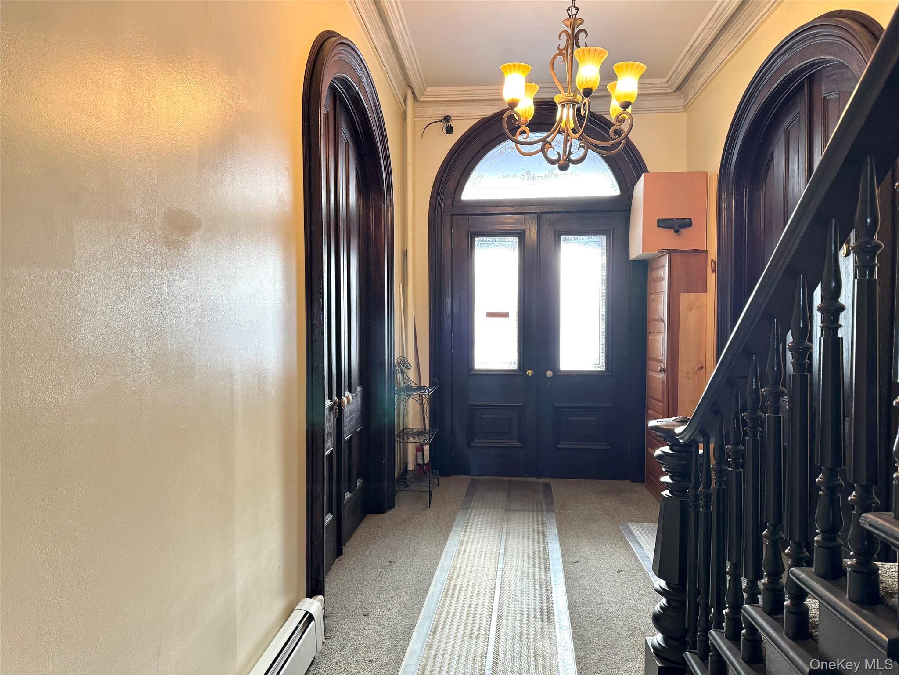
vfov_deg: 56.8
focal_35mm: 24
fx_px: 623
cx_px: 450
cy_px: 338
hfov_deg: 71.6
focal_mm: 6.76
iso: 320
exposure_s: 1/60
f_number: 1.78
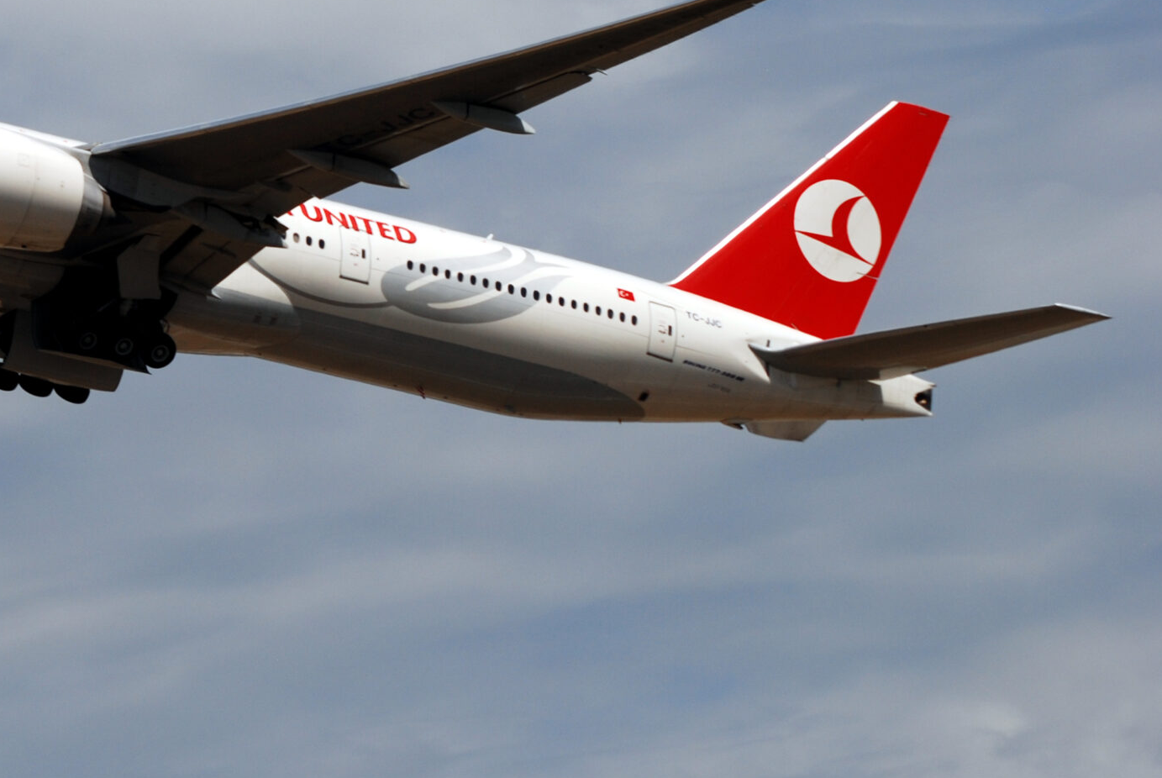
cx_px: 137
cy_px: 116
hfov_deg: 5.5
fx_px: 12117
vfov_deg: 3.7
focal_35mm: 375
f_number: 9
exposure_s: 1/1000
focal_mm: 135
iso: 100
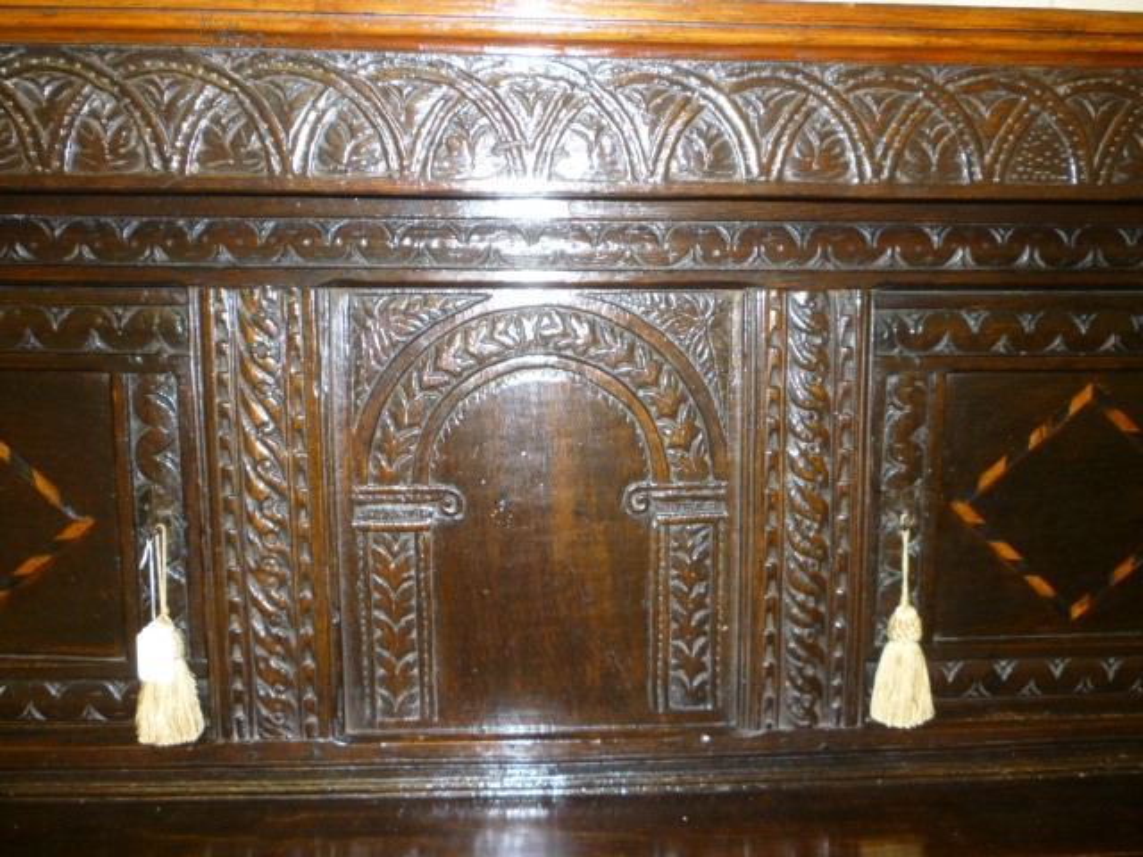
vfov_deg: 48.2
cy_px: 428
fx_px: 958
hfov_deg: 61.7
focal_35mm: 29
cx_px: 572
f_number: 3.3
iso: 160
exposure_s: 1/30
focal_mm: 5.2
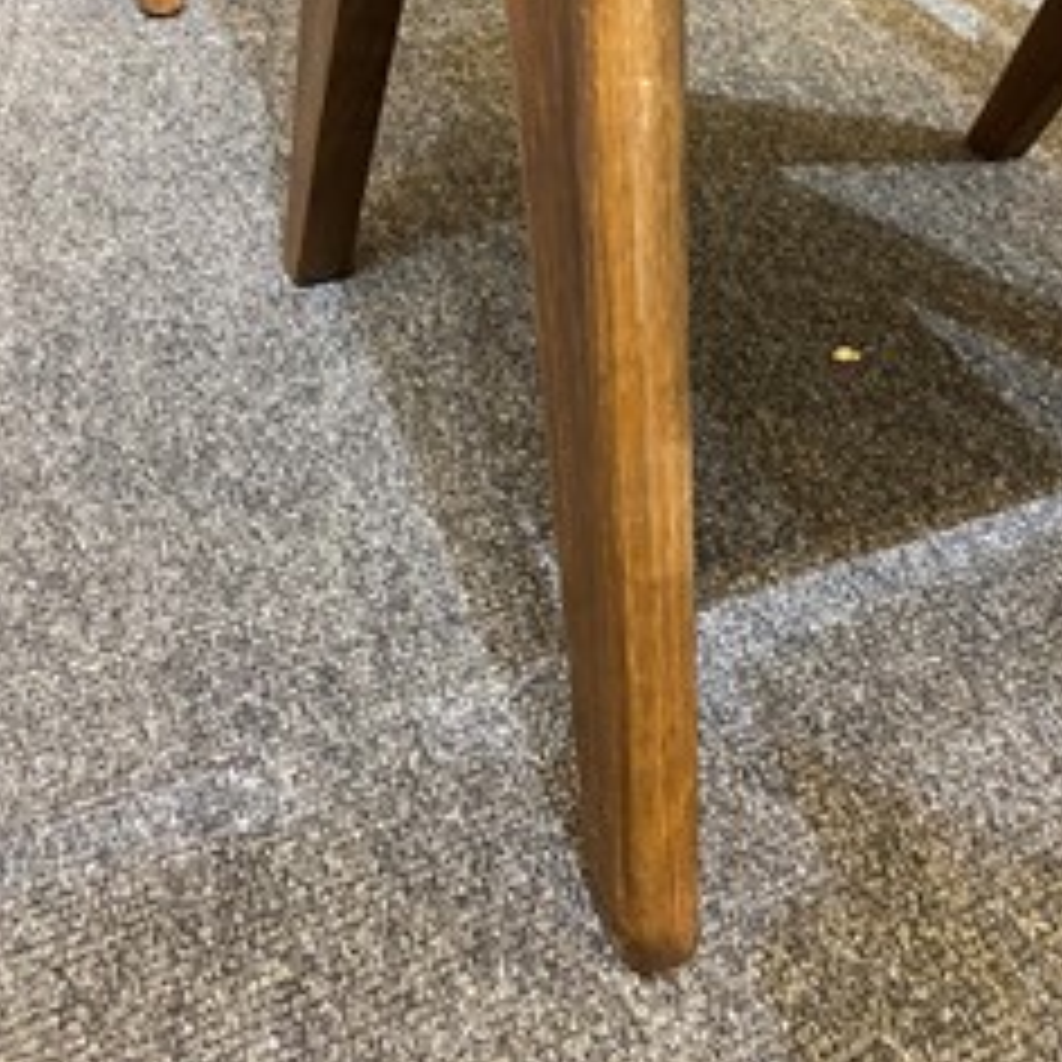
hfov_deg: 42.6
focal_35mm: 39
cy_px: 225
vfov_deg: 41.2
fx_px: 1354
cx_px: 634
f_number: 1.8
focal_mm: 4.25
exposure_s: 1/25
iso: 500
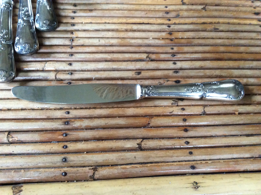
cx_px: 130
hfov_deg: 56.9
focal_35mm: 32
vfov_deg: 44.1
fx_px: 241
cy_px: 98
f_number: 2.4
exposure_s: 1/20
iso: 250
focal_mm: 3.3
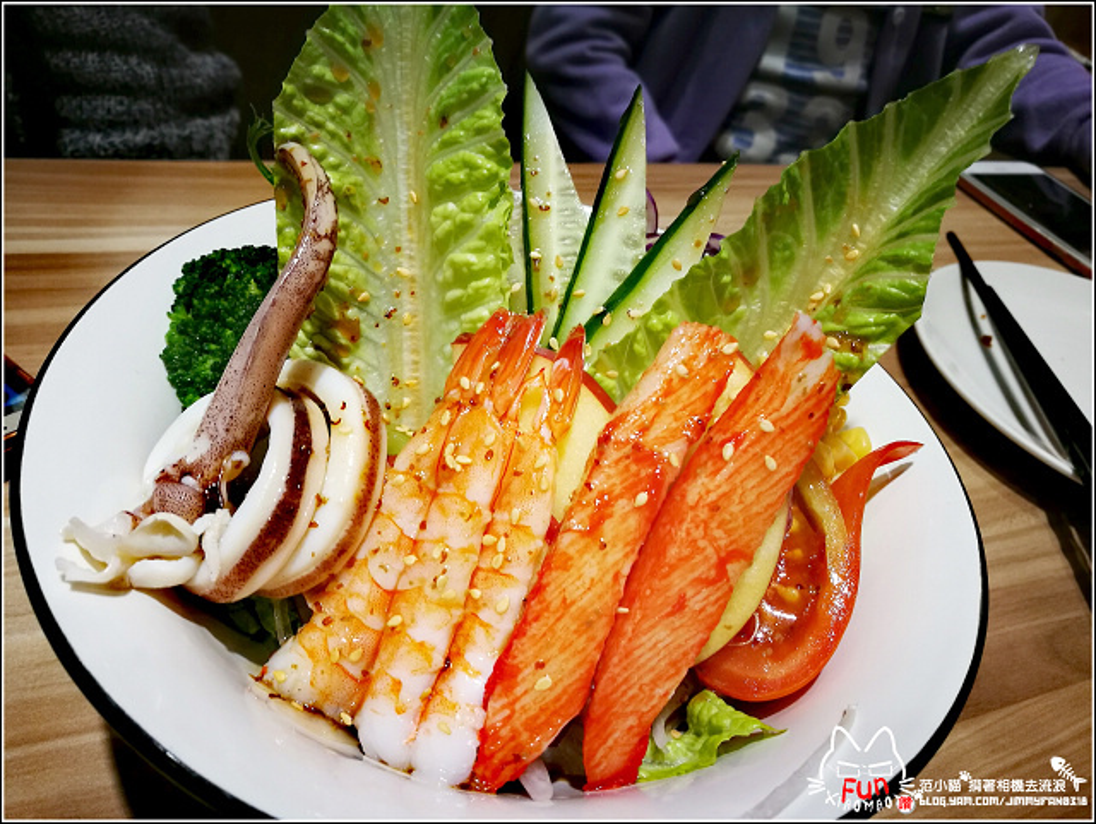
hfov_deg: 65.3
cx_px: 548
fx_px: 856
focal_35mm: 27
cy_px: 412
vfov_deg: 51.4
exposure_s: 1/33.3
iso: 160
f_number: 2.2
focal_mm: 4.5
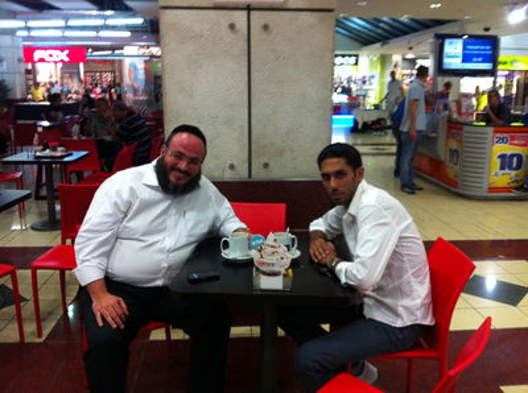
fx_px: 533
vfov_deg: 40.5
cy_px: 196
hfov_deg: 52.7
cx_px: 264
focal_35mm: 35
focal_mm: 3.85
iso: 125
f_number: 2.8
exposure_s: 1/15
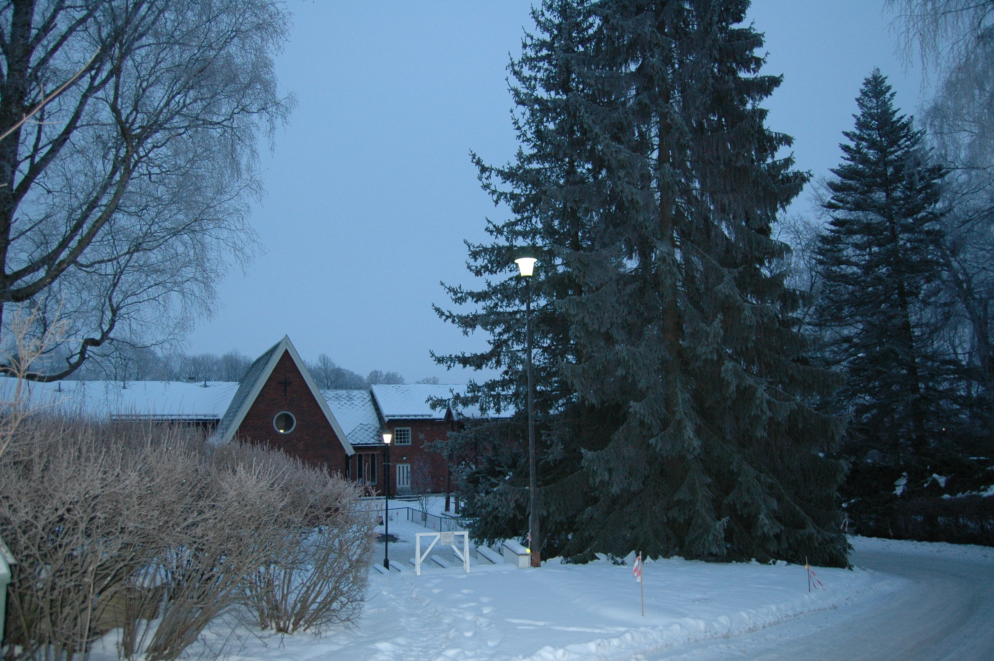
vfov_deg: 47.8
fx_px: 745
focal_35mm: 27
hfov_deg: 67.4
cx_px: 497
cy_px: 330
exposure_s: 1/60
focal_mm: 18
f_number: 3.5
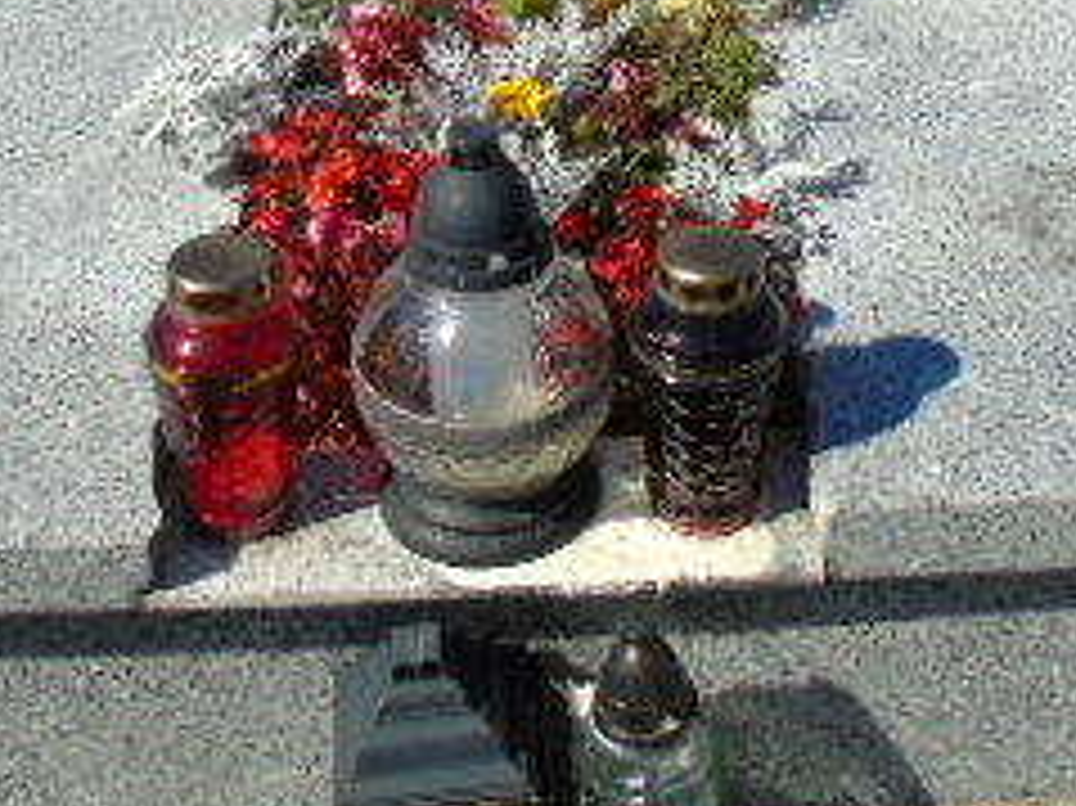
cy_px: -144
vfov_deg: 20.6
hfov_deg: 29.0
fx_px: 2082
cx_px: 540
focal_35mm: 67
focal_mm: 4.4
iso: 80
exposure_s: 1/1000
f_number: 3.4
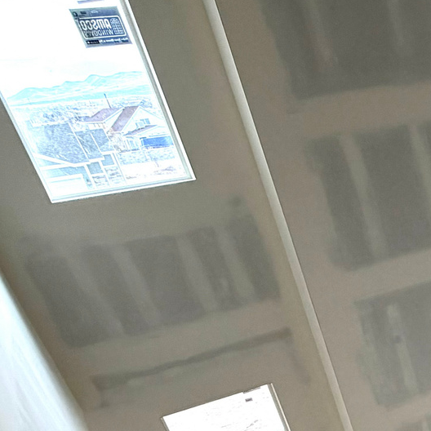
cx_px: 607
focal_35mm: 48
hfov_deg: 27.3
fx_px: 676
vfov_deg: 31.0
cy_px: 487
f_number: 2.2
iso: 64
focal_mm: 2.22
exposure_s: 1/142
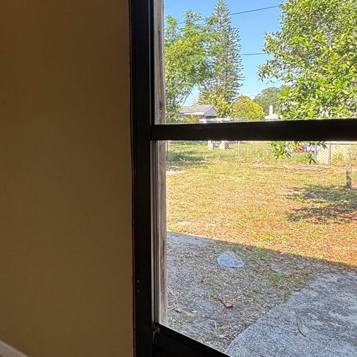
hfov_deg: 46.0
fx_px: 397
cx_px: 73
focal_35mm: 34
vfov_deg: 48.4
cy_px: 166
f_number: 2.2
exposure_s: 1/137
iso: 40
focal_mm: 2.22
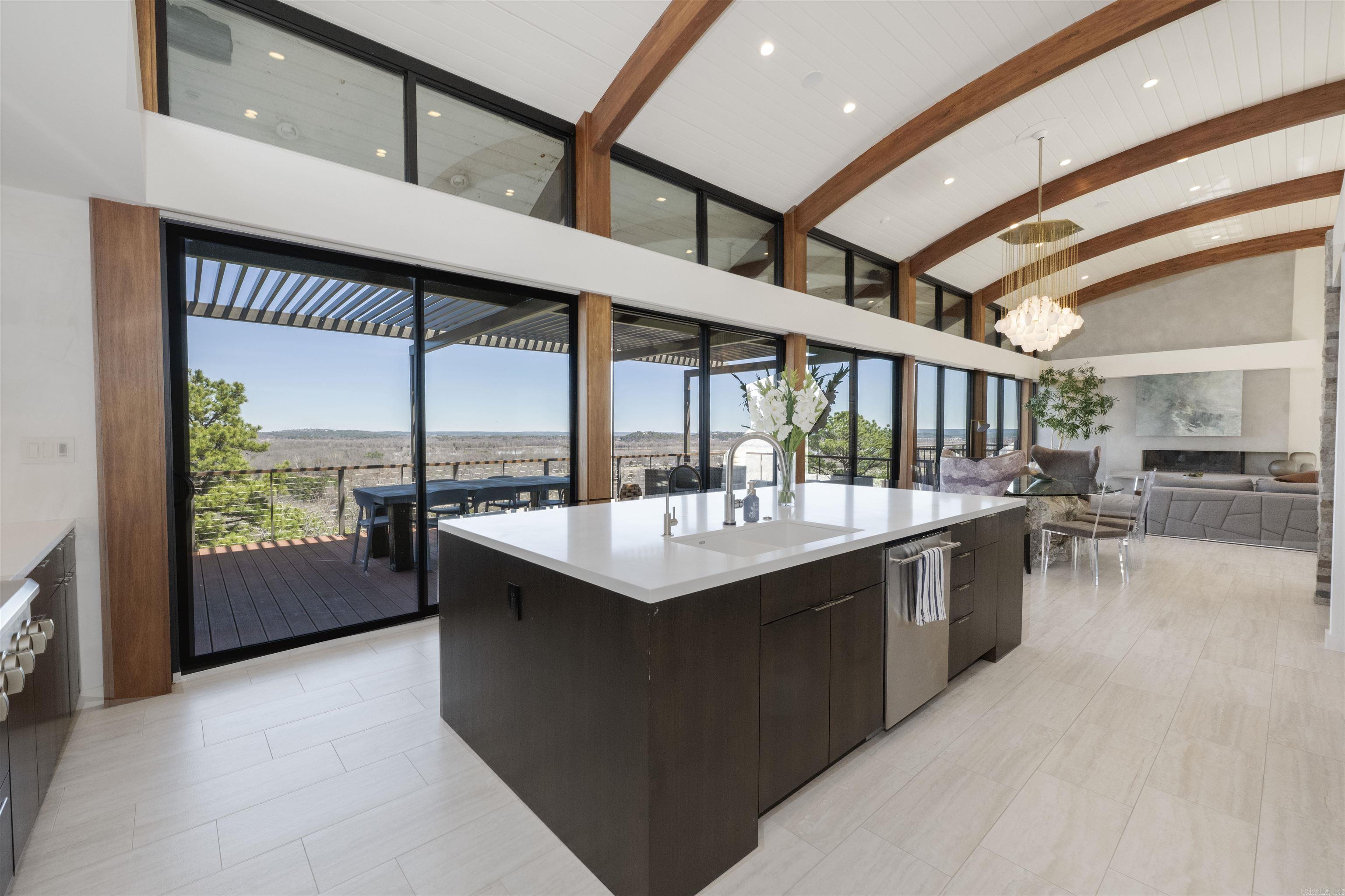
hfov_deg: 104.3
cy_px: 448
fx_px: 523
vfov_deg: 81.2
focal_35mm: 14
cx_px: 672
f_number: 10
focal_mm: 14
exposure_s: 1/200
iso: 1000
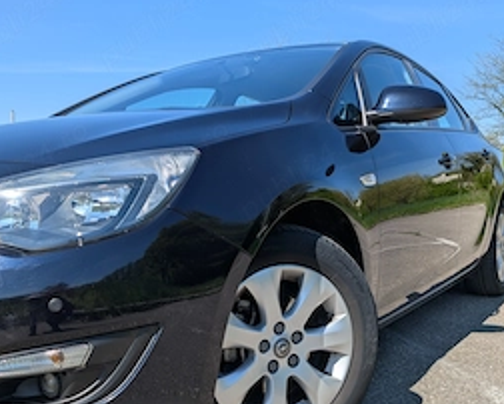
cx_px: 234
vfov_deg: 40.2
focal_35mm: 37
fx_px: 552
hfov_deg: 49.0
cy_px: 202
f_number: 1.68
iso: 19
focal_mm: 6.9
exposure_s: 1/682
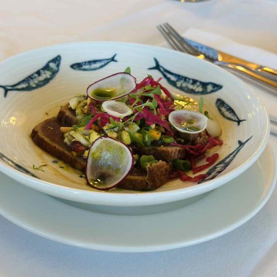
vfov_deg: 30.0
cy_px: 138
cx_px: 136
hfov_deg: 30.0
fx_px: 516
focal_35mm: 57
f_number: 1.78
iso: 64
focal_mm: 6.86
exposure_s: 1/104
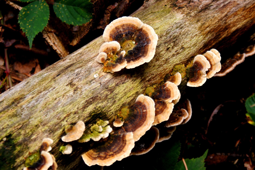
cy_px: 85
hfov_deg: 22.6
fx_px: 638
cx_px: 128
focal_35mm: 90
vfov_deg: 15.2
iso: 200
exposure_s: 1/125
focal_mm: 60
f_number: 5.6
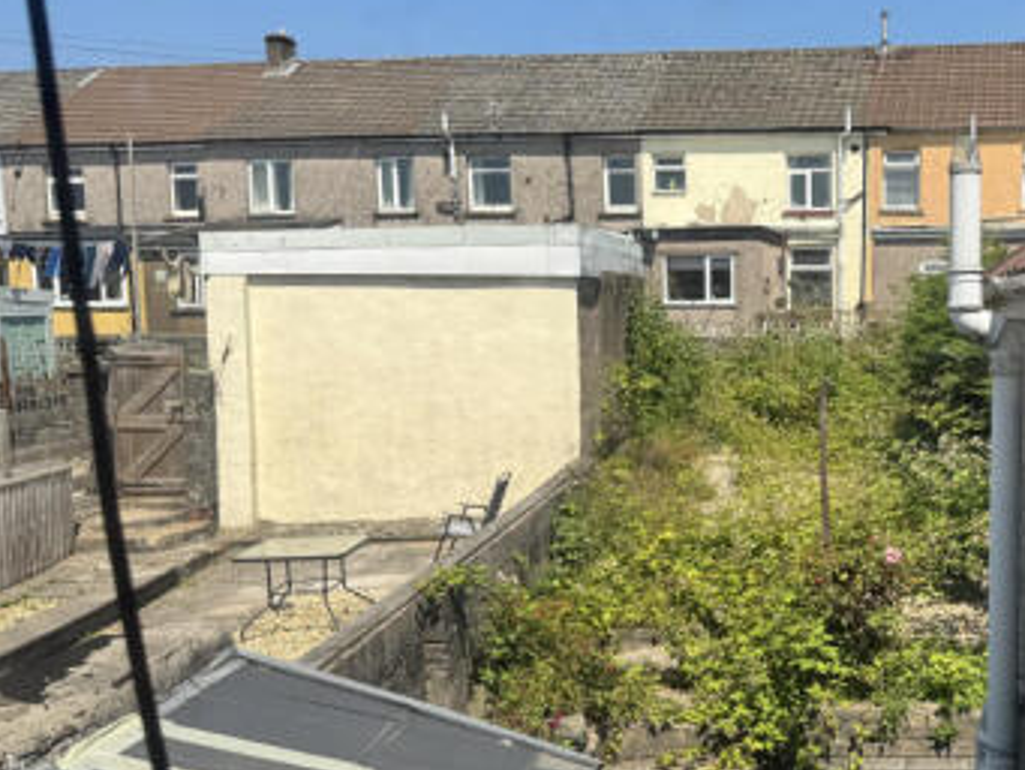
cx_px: 825
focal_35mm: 41
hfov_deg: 43.5
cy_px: 447
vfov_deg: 35.1
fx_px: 1214
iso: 80
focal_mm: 6.76
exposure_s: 1/3802
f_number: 1.78
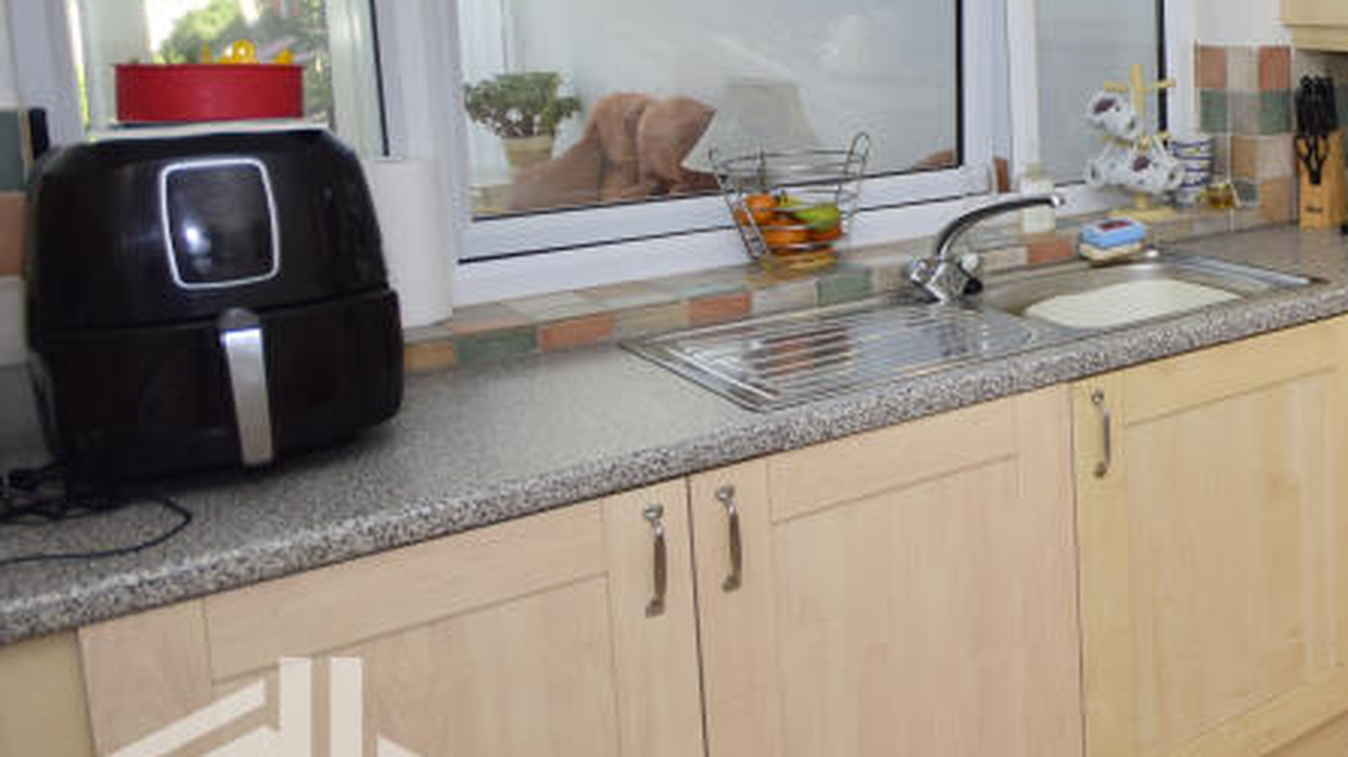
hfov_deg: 42.9
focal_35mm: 36
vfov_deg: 31.7
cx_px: 1490
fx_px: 1286
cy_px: 128
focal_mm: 10
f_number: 4
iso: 250
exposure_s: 1/160
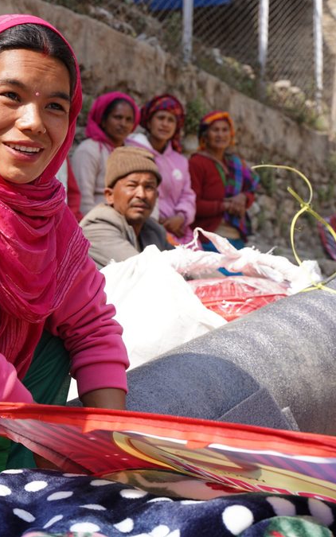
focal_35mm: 68
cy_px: 266
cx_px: 44
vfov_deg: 30.2
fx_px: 996
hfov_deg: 18.9
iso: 100
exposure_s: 1/200
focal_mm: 44
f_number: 6.3
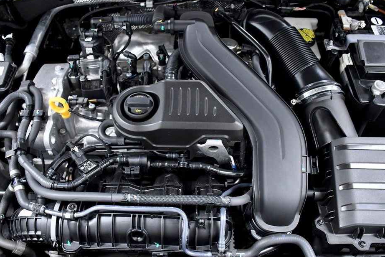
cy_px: 137
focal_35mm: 30
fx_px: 321
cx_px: 185
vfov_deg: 43.6
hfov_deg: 61.9
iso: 2500
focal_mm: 18
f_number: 5
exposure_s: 1/100
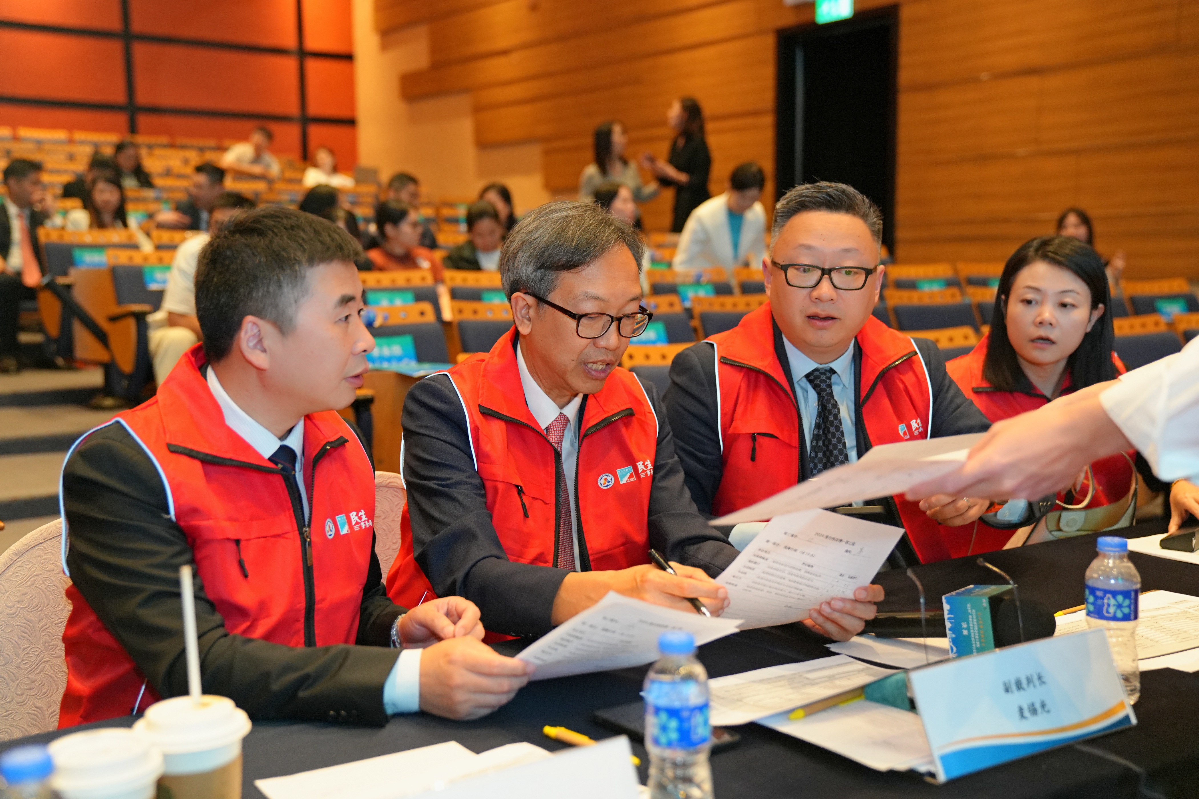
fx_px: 1465
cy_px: 400
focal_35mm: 44
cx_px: 600
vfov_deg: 30.5
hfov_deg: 44.5
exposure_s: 1/160
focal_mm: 44
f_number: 2.8
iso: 2000
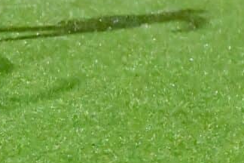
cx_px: -144
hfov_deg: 2.9
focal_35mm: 709
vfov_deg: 1.9
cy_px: -145
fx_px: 4805
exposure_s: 1/1250
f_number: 3.2
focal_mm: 112
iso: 10000
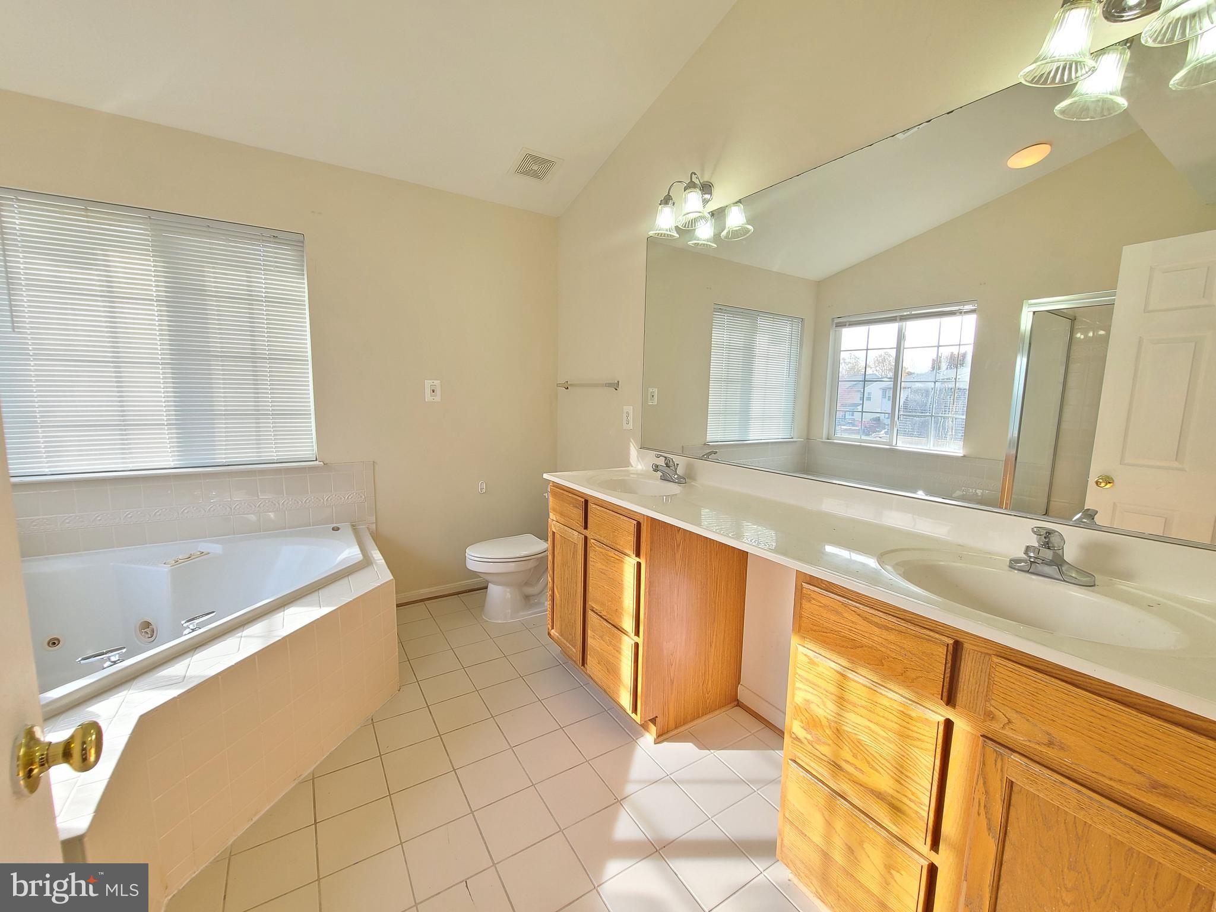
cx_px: 608
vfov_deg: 89.9
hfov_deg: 106.2
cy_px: 456
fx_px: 457
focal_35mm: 13
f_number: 2.2
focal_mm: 2.2
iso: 64
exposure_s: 1/120
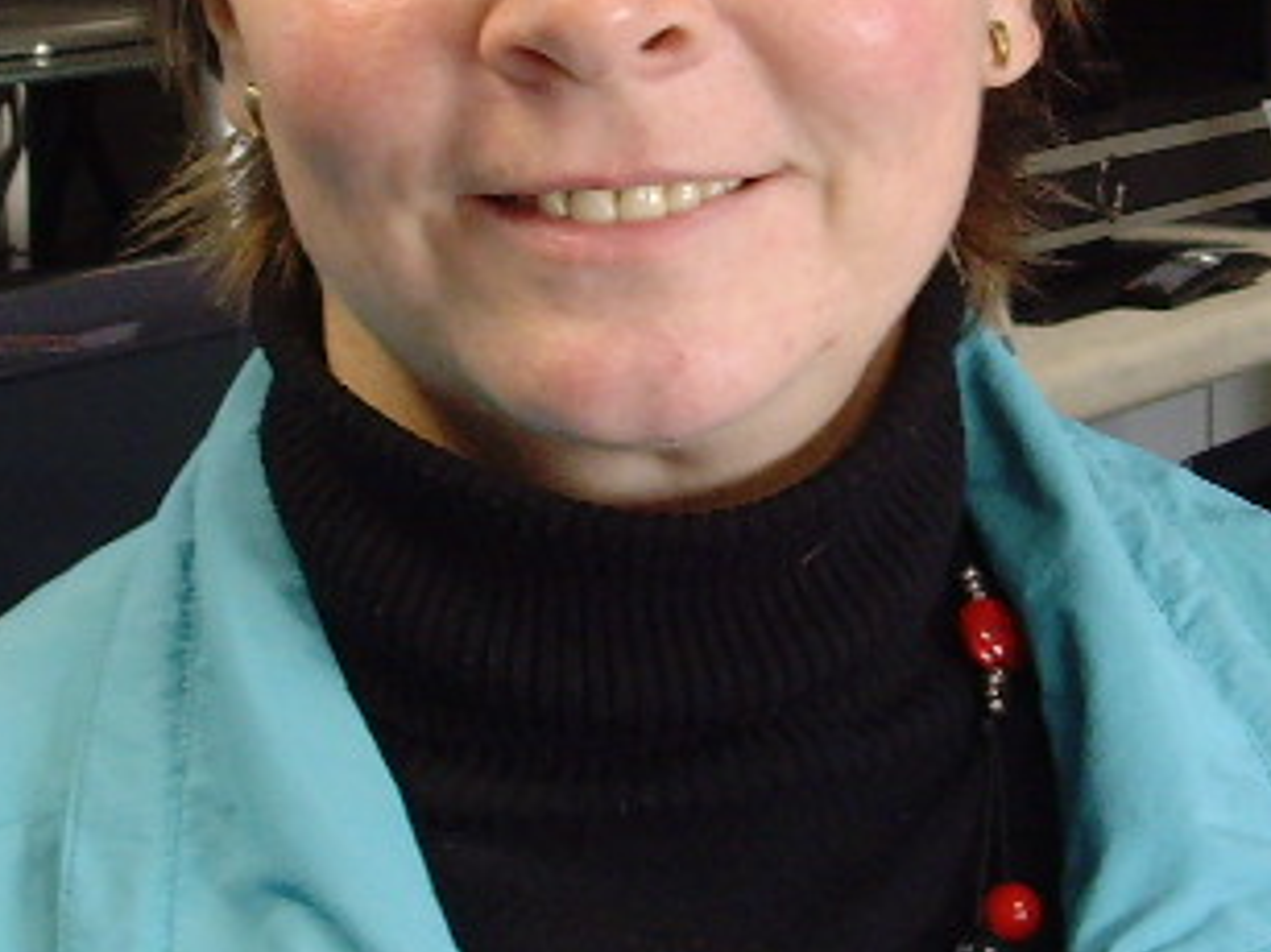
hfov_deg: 15.2
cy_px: 294
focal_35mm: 130
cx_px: 646
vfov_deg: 11.4
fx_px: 4771
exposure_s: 1/20
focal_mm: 6.6
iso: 200
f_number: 3.5
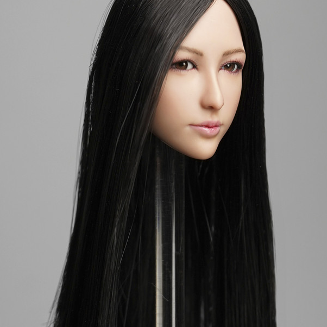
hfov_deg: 20.2
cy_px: 165
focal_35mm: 86
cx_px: 169
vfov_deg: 20.2
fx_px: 919
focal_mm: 39
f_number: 6.3
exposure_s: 1/100
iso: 400
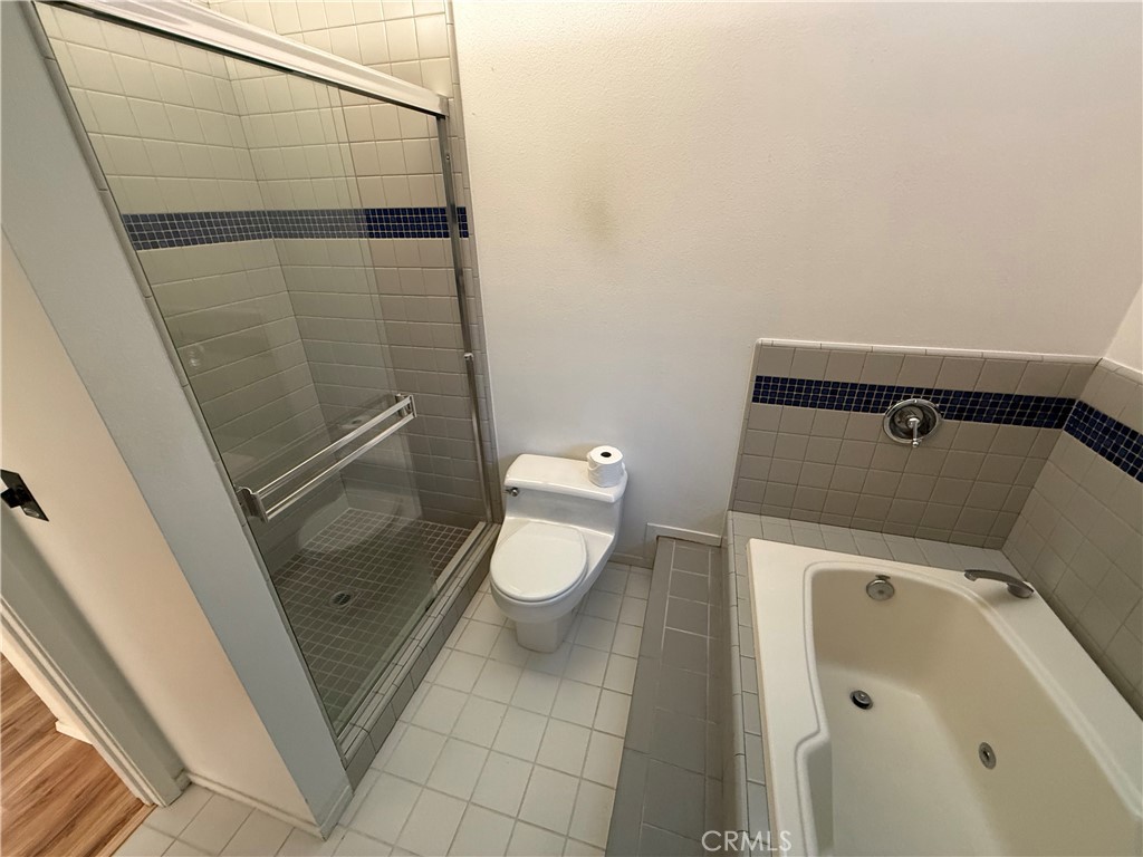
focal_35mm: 14
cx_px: 572
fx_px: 462
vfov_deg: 85.7
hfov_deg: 102.1
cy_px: 428
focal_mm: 2.22
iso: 320
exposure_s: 1/120
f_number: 2.2
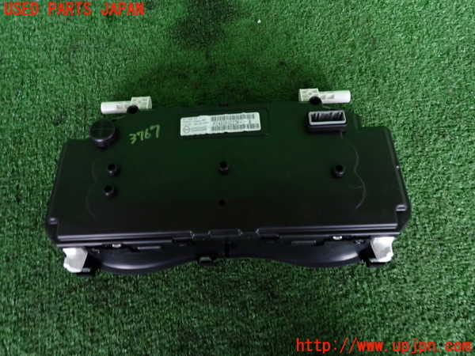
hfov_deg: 69.4
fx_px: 343
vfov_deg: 54.9
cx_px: 238
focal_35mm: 25
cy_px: 178
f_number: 2
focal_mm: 4.5
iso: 500
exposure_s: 1/30
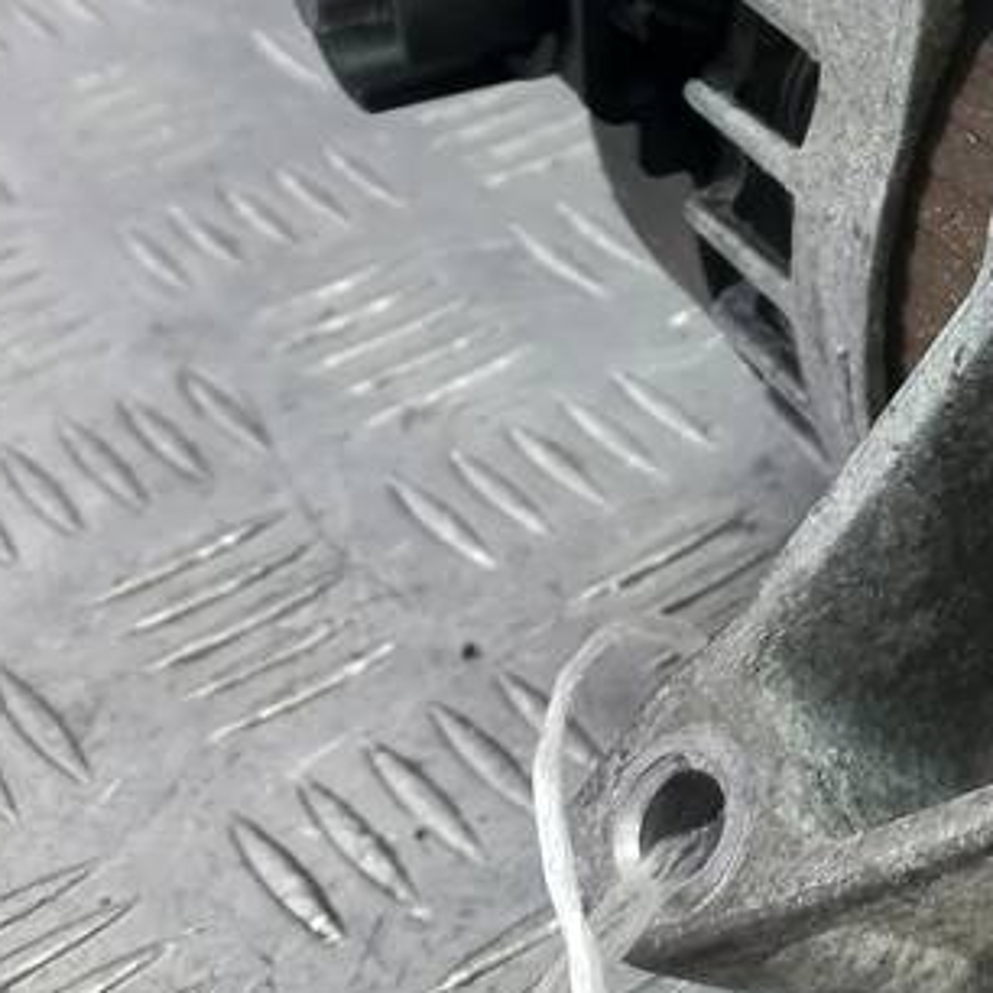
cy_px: 130
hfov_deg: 21.1
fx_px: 2402
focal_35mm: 74
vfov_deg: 22.9
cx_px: 1305
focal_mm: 4.6
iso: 80
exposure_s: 1/50
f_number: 1.8
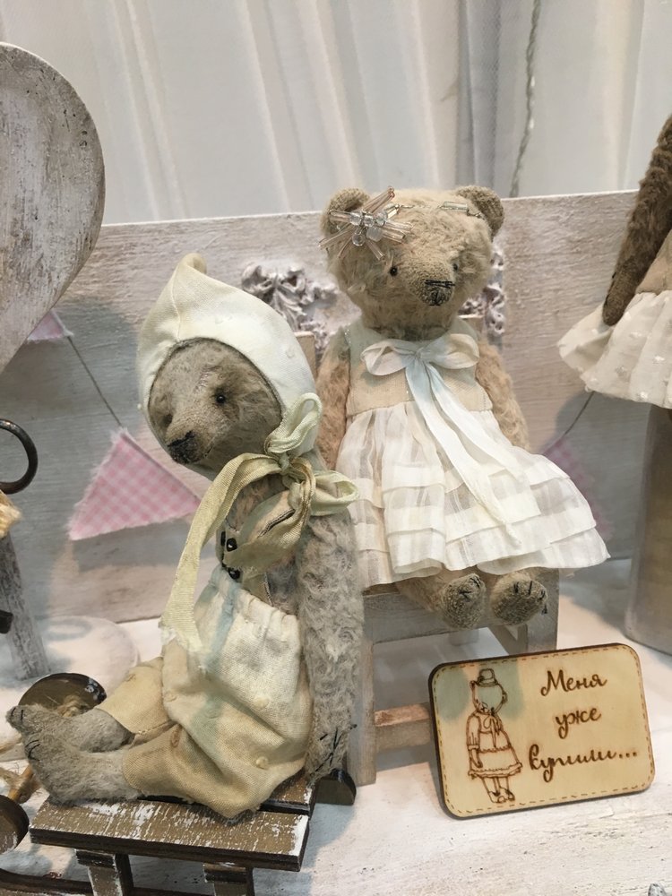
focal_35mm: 29
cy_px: 448
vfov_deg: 61.7
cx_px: 336
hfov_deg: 48.2
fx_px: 751
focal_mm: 4.15
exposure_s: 1/33
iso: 50
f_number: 2.2
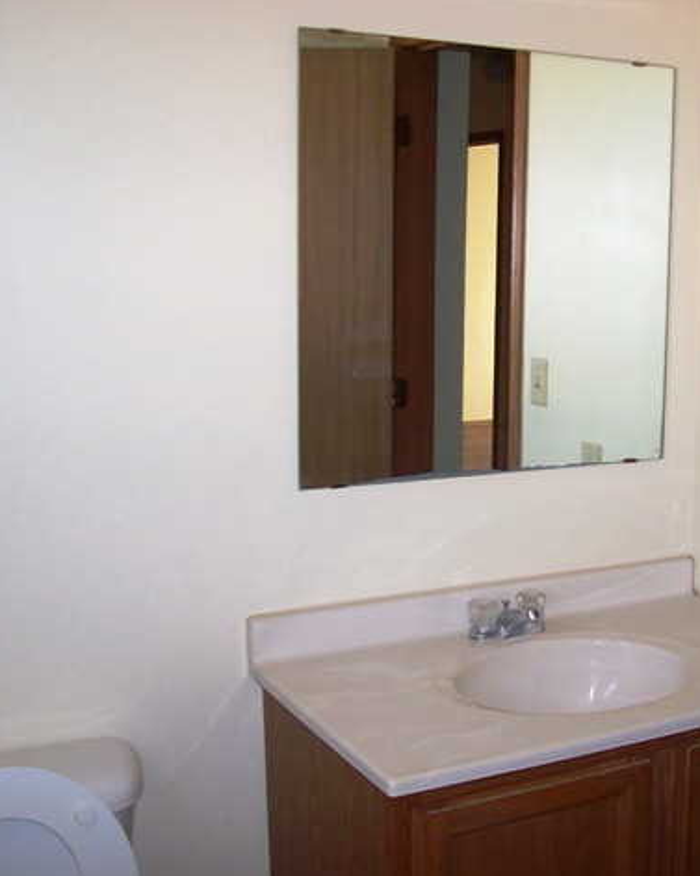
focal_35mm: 49
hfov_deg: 30.2
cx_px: 546
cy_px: 440
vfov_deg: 38.1
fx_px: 1270
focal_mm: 5.6
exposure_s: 1/60
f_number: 2.8
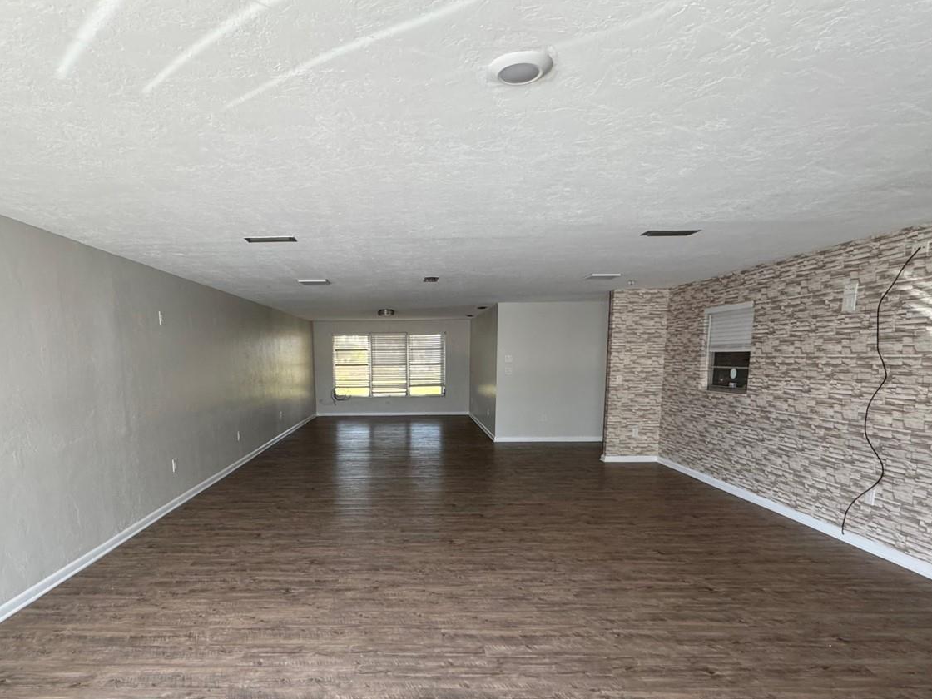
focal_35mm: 20
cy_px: 444
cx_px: 399
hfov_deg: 81.2
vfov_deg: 64.8
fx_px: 538
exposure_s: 1/84
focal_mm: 2.22
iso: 320
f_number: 2.2
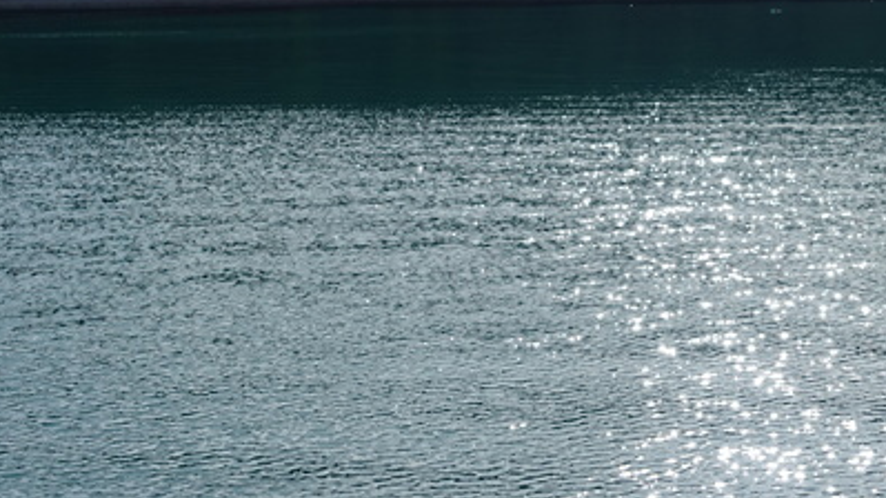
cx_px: 731
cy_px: 121
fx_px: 1832
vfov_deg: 15.4
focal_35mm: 78
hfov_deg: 26.6
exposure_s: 1/160
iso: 125
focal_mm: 10.51
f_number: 4
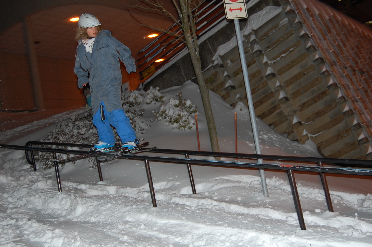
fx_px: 402
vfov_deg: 34.1
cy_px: 124
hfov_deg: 49.6
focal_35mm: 39
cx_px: 186
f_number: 4.2
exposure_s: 1/60
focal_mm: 26
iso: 400
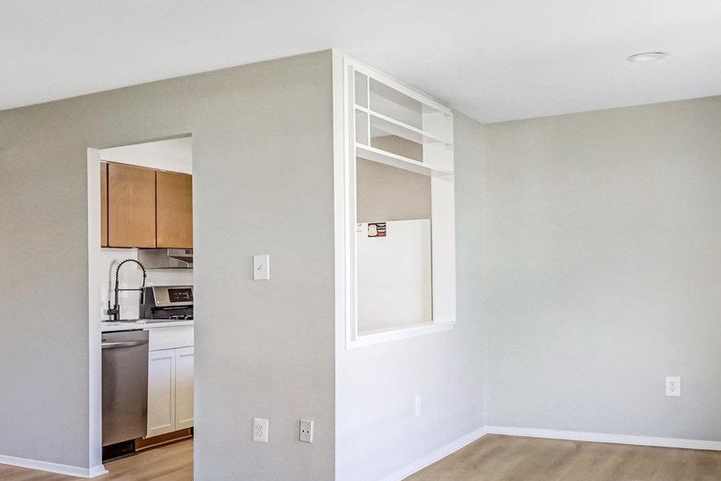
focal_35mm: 40
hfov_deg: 45.4
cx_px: 118
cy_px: 278
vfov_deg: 33.3
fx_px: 801
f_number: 8
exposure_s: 1/80
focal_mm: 16
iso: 1250
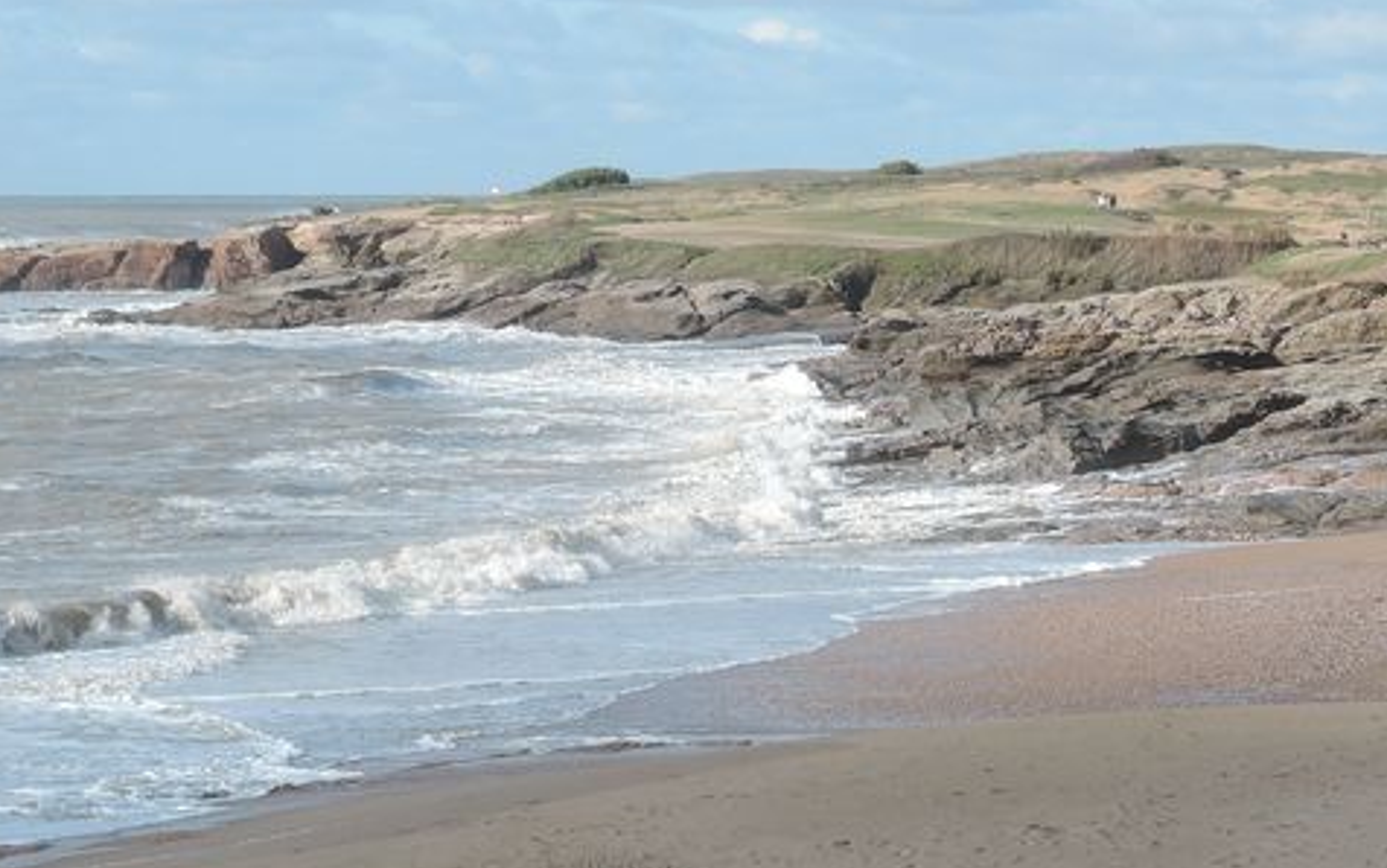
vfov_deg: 7.9
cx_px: 609
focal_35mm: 167
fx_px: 6316
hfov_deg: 12.5
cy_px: 562
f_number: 5.2
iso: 80
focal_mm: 16
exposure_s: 1/320
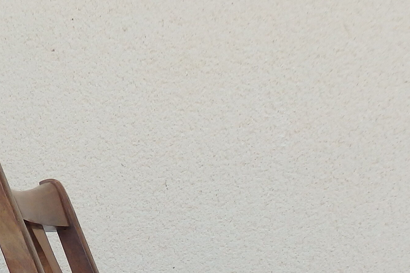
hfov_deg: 22.1
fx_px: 1025
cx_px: 43
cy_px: 531
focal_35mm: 90
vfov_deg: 13.3
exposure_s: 1/320
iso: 125
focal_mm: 4.5
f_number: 3
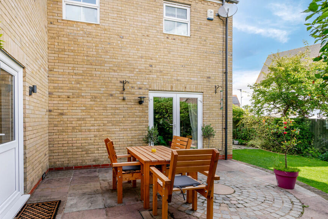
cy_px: 121
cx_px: 145
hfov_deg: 86.5
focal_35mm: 19
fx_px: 173
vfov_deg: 64.4
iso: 250
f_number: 8
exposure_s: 1/400
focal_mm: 16
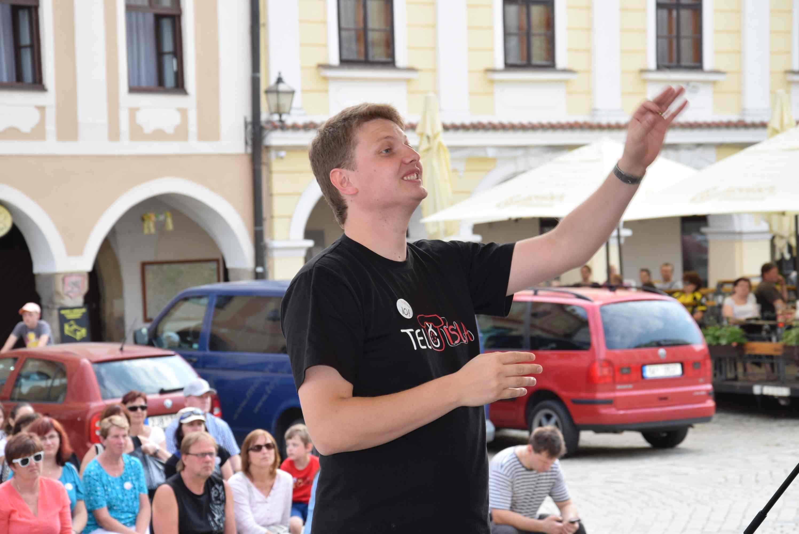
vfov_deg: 12.2
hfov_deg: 18.2
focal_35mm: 112
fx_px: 2499
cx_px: 400
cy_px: 267
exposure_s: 1/200
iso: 400
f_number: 7.1
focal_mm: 75
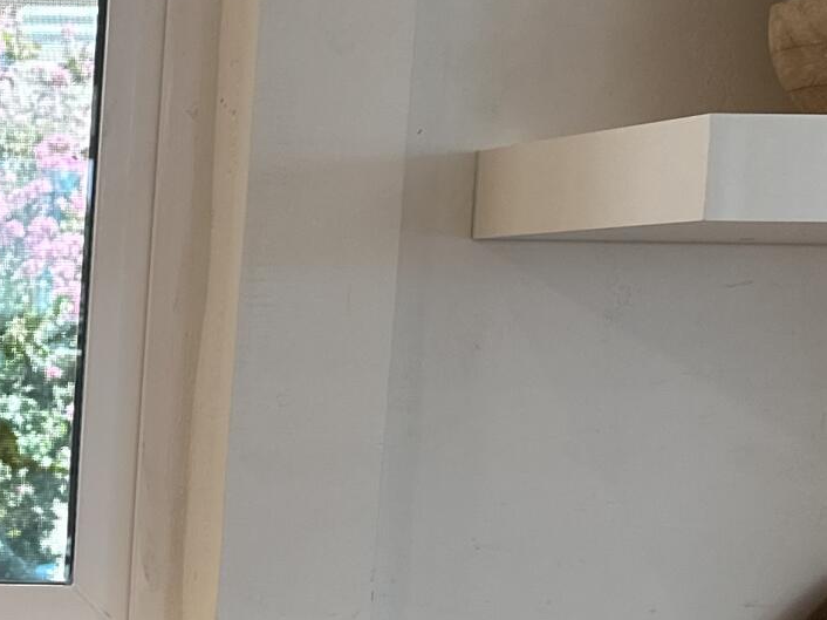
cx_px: -525
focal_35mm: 102
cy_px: 590
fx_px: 2436
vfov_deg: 14.3
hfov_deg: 16.9
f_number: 1.78
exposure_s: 1/204
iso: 64
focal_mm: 6.86
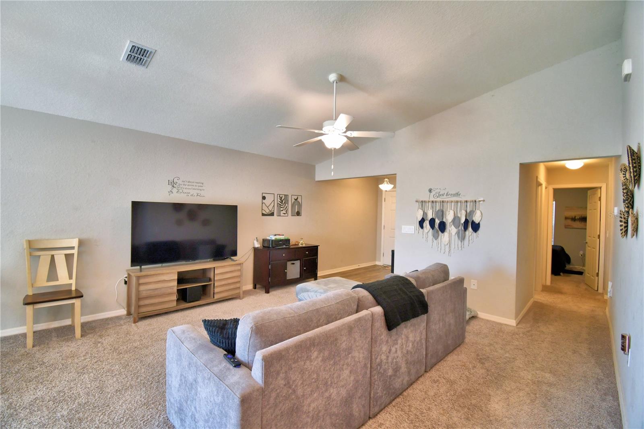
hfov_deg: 100.4
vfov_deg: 77.3
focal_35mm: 15
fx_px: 268
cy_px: 214
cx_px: 322
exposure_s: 1/50
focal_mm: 10
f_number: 4.5
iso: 400
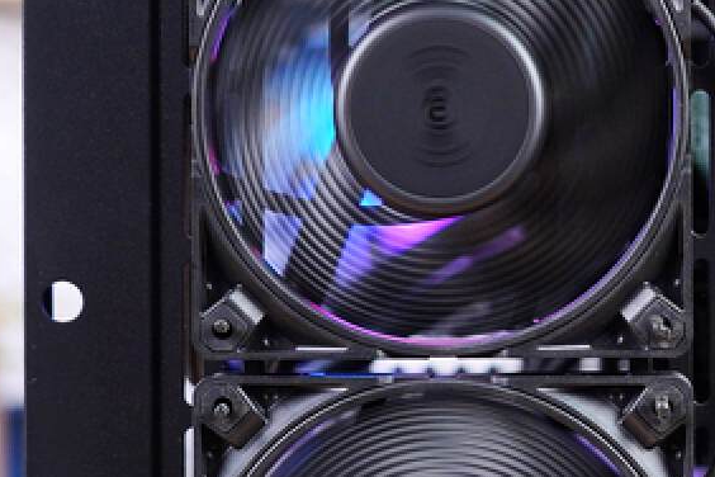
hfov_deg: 11.4
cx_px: 445
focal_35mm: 181
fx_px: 3595
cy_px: 277
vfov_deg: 7.6
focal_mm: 63
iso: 640
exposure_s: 1/100
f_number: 4
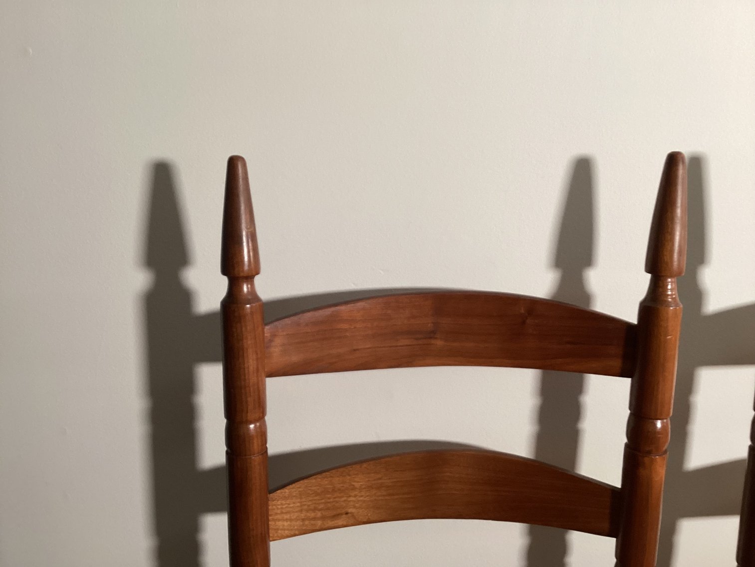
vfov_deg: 45.4
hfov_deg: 58.3
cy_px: 284
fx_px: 676
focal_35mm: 31
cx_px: 378
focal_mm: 3.3
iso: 160
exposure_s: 1/50
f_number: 2.4
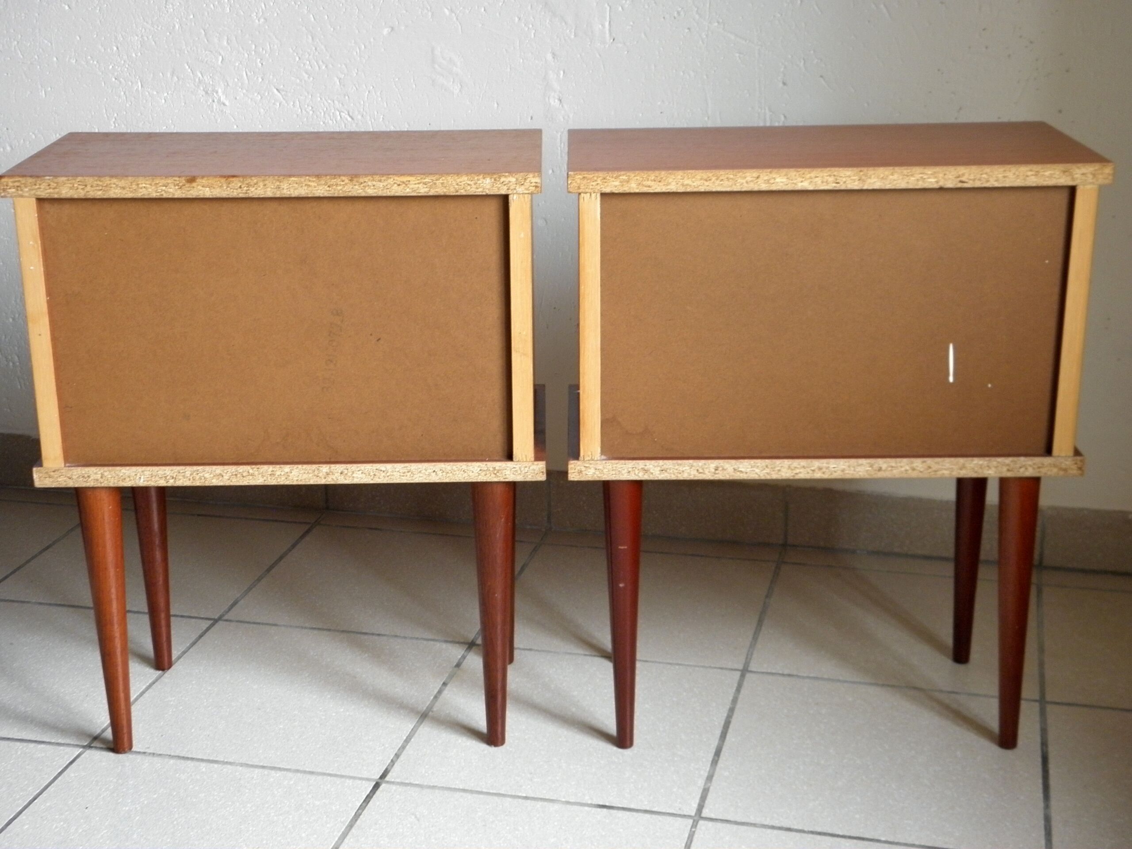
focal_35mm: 50
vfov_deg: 29.1
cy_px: 424
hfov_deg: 38.2
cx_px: 566
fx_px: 1635
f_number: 4
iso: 200
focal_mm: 9.1
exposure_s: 1/8
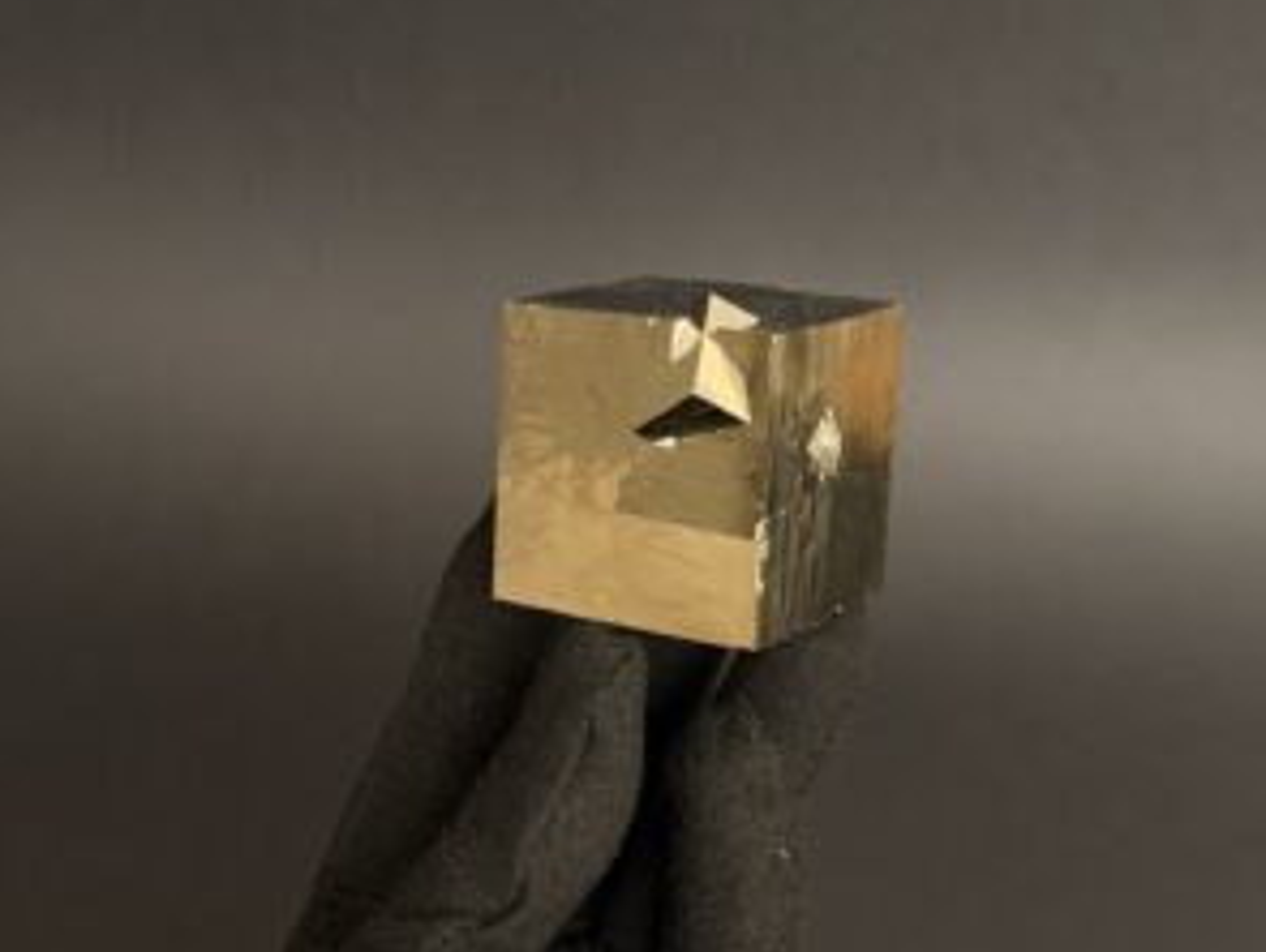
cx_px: 639
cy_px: 309
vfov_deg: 22.5
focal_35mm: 65
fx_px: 2380
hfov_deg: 29.8
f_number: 1.78
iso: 200
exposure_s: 1/50
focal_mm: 6.76
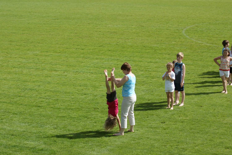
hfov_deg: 18.2
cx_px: 116
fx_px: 724
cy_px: 78
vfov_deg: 12.2
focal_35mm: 112
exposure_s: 1/160
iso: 100
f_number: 9
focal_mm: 75
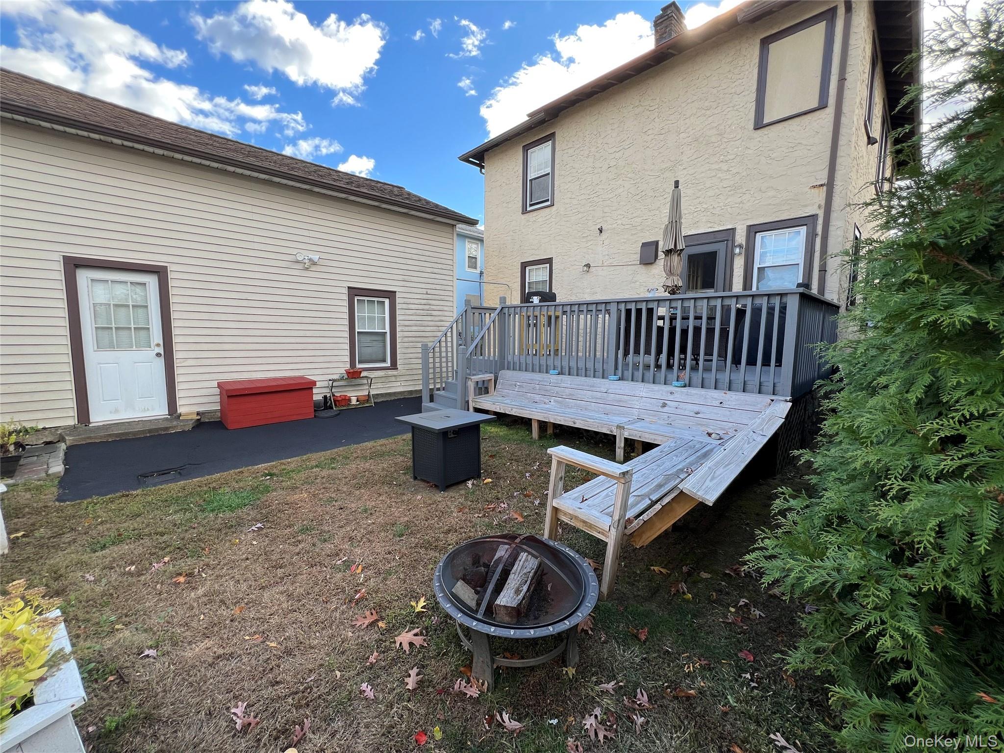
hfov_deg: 106.2
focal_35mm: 13
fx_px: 377
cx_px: 502
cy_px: 376
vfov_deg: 89.9
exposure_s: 1/244
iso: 32
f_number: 1.8
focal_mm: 1.57
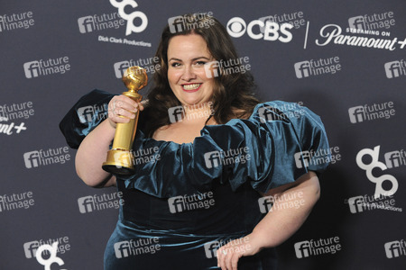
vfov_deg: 10.2
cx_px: 203
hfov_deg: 15.2
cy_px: 135
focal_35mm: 135
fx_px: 1522
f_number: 5
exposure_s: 1/125
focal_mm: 135
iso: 2500
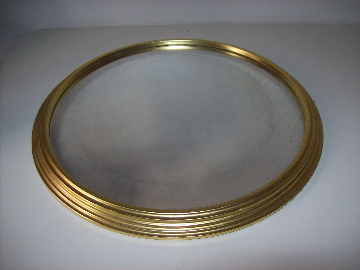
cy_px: 135
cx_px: 180
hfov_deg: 51.4
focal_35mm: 36
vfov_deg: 39.6
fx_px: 374
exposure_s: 1/64
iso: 80
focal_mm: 6
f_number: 2.7
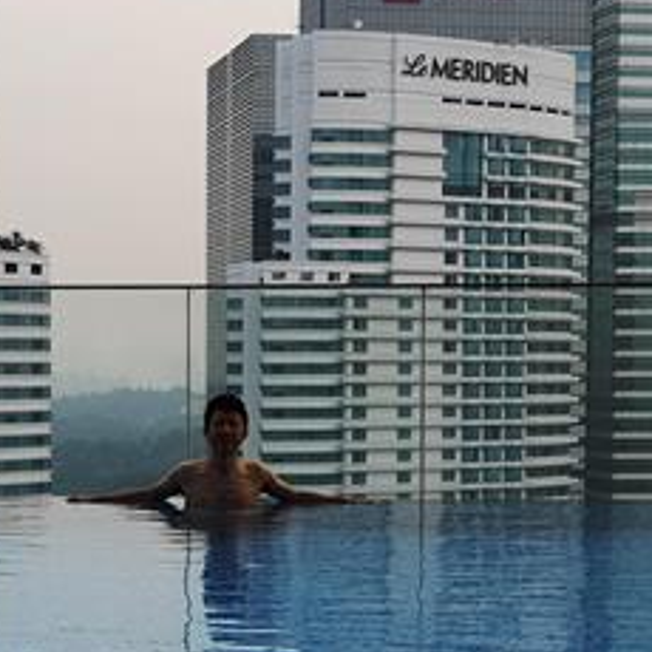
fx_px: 1769
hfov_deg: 20.6
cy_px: 448
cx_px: 113
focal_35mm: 83
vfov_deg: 20.8
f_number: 1.8
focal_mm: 3.95
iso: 50
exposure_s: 1/556
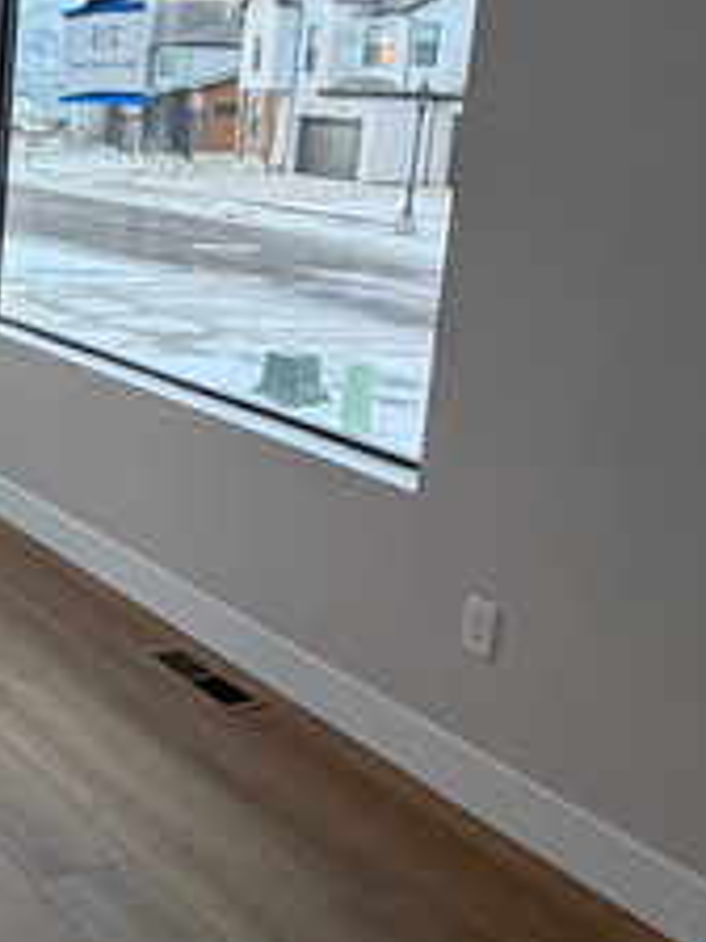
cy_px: 299
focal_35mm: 48
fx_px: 1305
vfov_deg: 39.1
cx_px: -210
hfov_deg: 25.9
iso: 320
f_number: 2.2
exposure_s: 1/60
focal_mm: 2.22
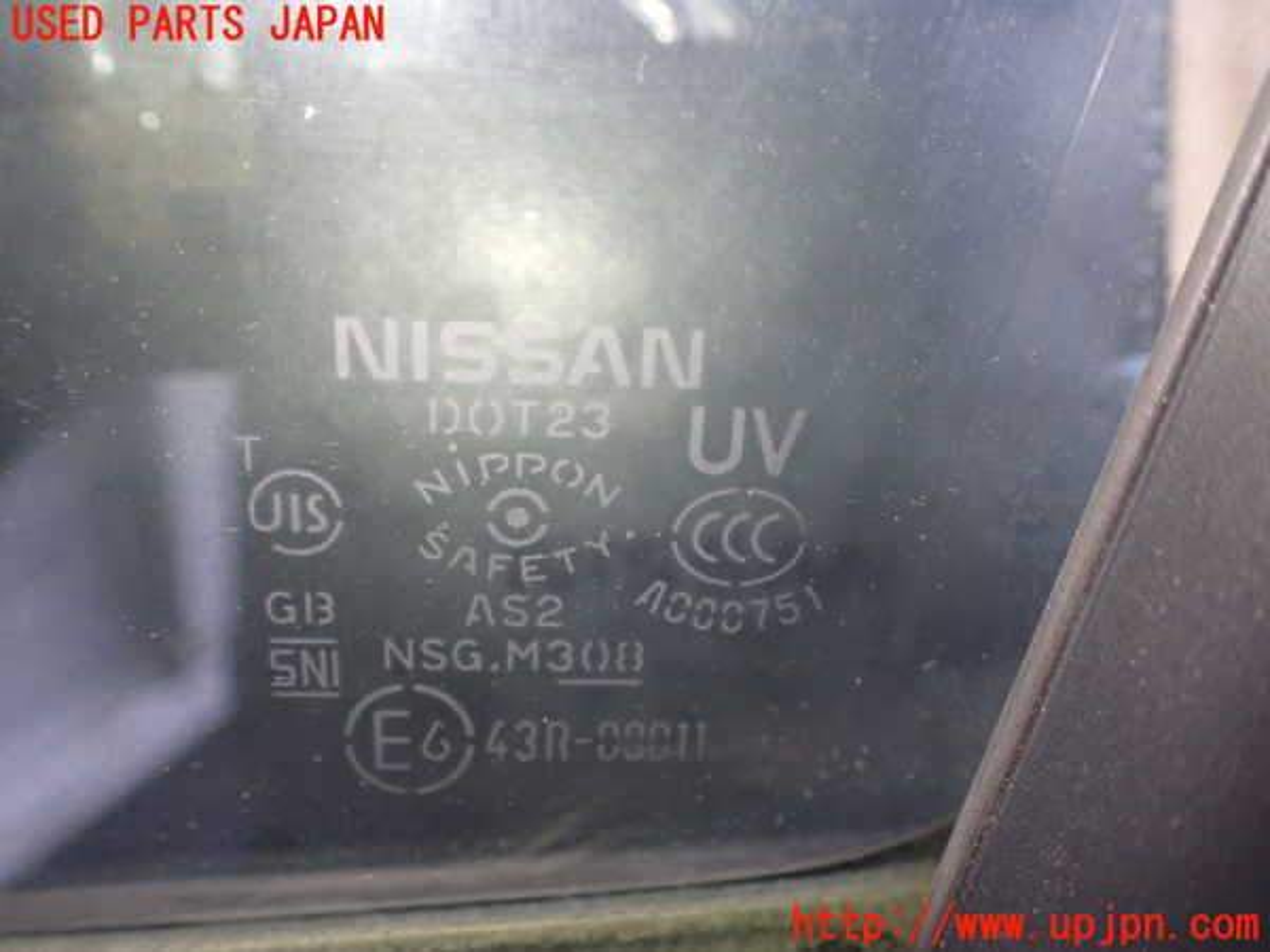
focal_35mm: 30
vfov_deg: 46.8
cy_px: 476
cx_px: 635
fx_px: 1101
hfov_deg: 60.0
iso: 800
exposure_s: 1/80
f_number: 2.3
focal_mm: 5.4
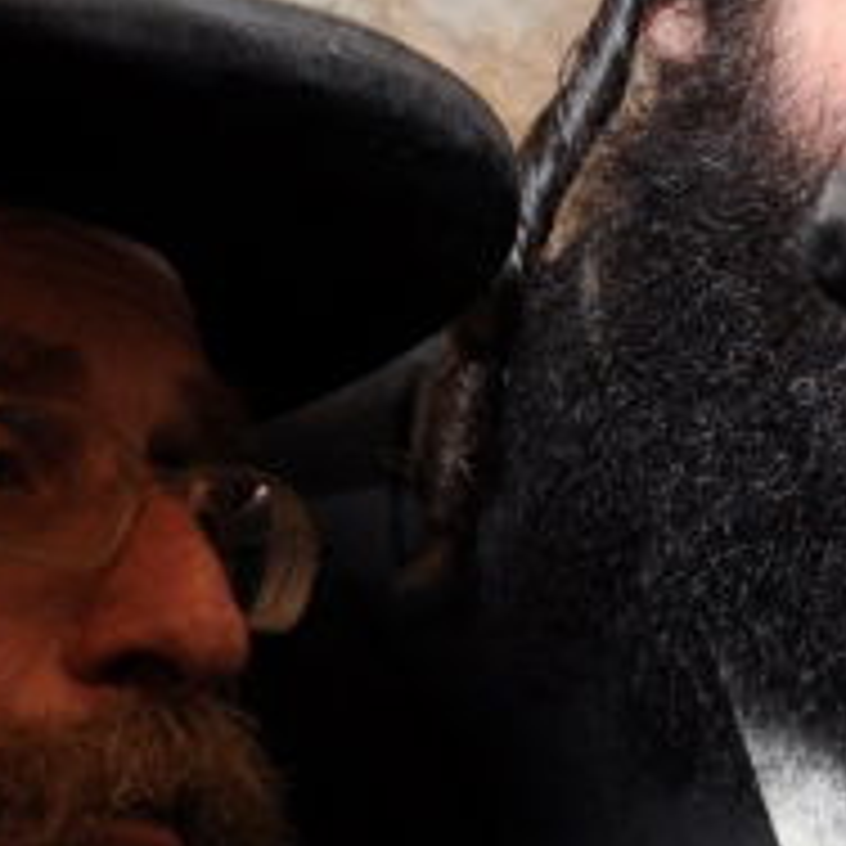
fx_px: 3456
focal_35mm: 125
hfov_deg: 11.7
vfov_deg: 13.5
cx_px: 1953
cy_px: 1053
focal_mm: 18
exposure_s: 1/80
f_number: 5.6
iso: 500
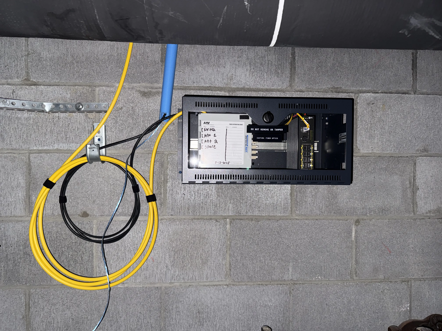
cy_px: 166
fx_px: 306
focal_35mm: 24
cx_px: 221
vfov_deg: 56.8
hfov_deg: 71.6
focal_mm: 6.76
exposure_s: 1/4
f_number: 1.78
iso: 50
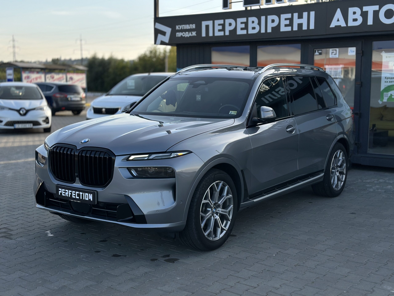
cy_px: 148
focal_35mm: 48
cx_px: 197
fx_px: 546
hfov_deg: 39.7
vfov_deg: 30.3
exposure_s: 1/1323
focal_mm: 6.86
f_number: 1.78
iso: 80
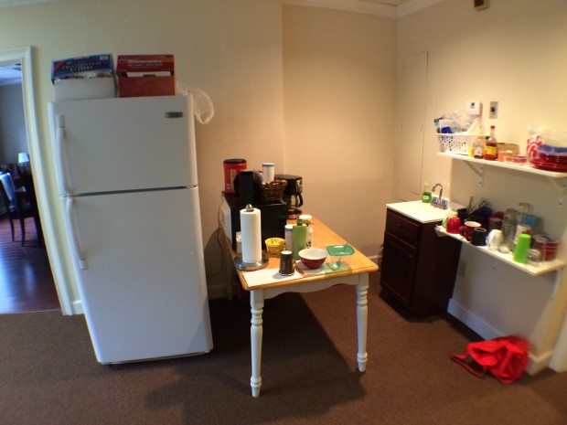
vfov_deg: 48.2
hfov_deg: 61.7
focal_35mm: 29
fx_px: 475
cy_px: 212
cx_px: 284
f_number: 2.2
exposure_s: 1/17
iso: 250
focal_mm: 4.15
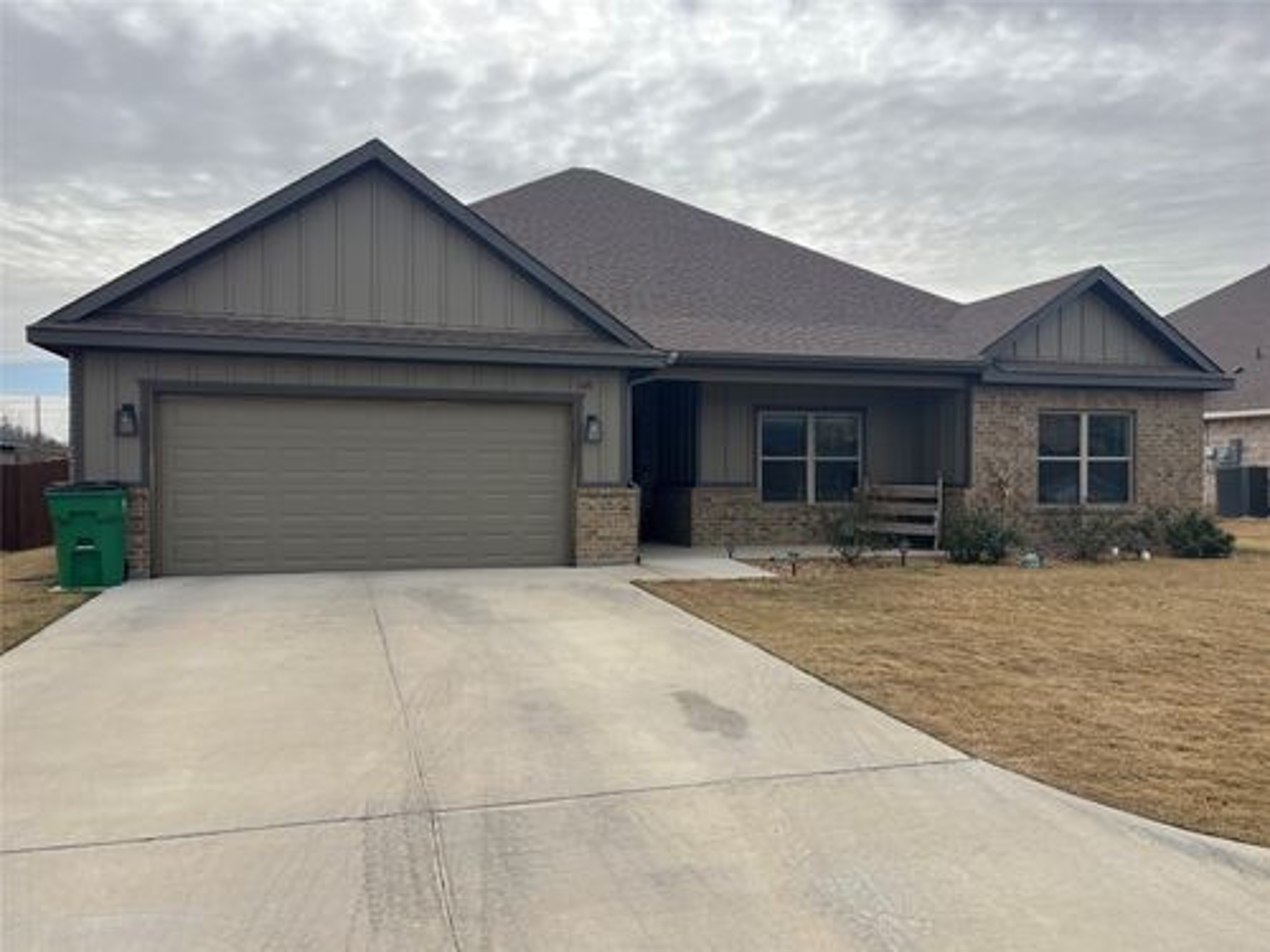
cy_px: 476
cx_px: 635
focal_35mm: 26
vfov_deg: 53.1
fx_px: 954
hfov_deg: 67.3
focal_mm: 5.1
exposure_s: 1/4016
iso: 50
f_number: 1.6
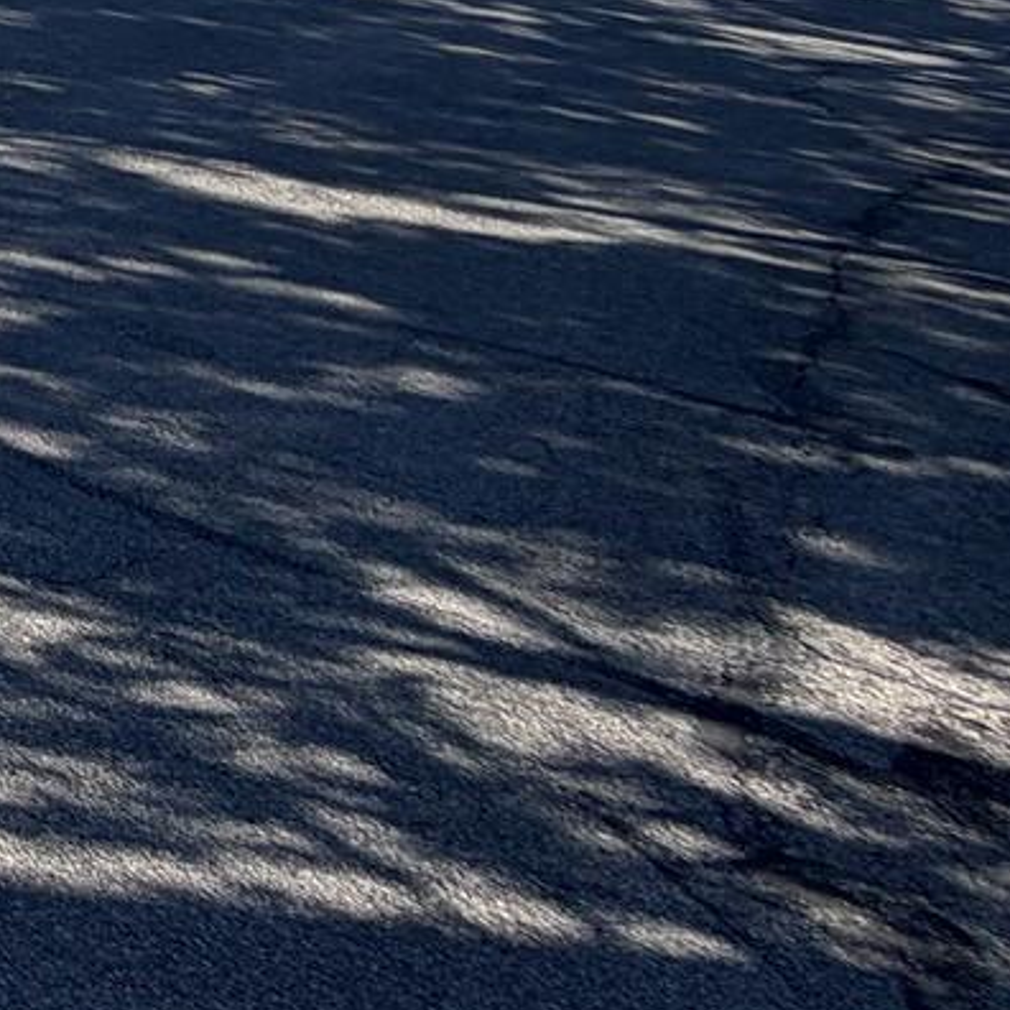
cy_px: -587
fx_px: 2113
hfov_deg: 14.1
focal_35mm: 64
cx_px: -1561
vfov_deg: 21.6
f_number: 2.2
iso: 32
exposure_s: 1/770
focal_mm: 2.22
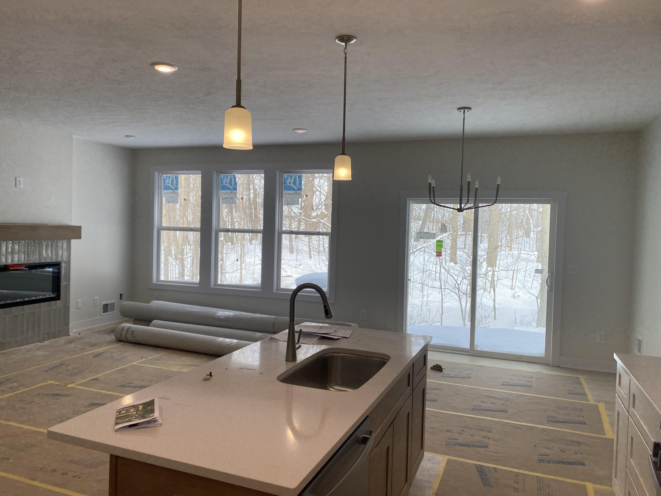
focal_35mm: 26
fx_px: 496
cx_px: 330
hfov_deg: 67.3
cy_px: 248
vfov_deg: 53.1
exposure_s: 1/295
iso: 32
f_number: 1.8
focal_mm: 4.25
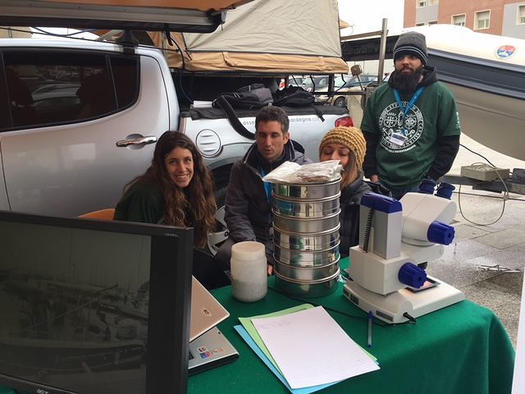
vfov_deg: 48.2
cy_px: 197
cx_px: 262
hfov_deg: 61.7
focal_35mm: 29
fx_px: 440
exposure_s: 1/291
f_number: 2.2
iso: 25
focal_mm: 4.15
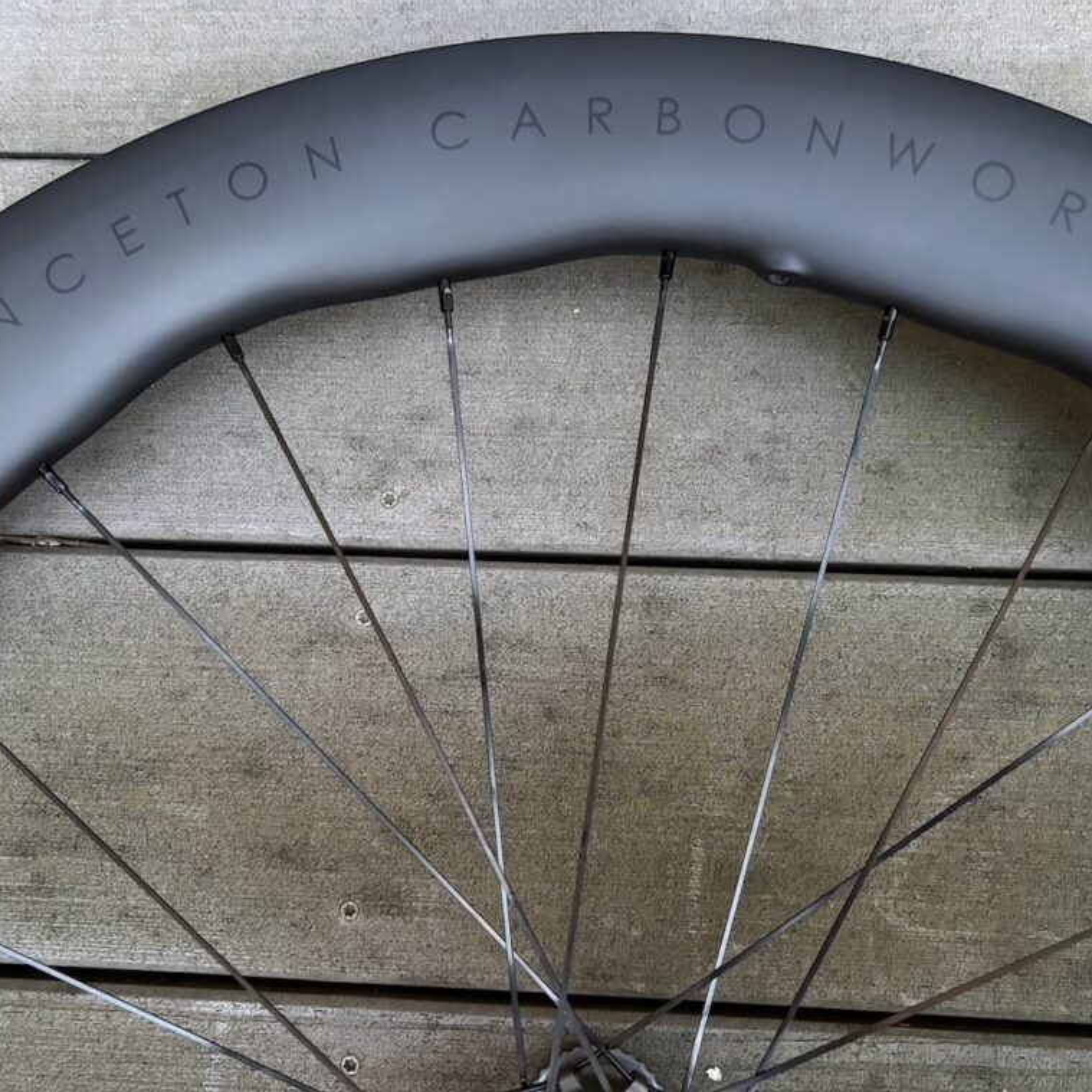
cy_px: 551
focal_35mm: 31
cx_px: 518
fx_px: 1106
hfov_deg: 52.5
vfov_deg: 52.5
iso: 800
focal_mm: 5.96
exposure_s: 1/30
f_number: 1.6
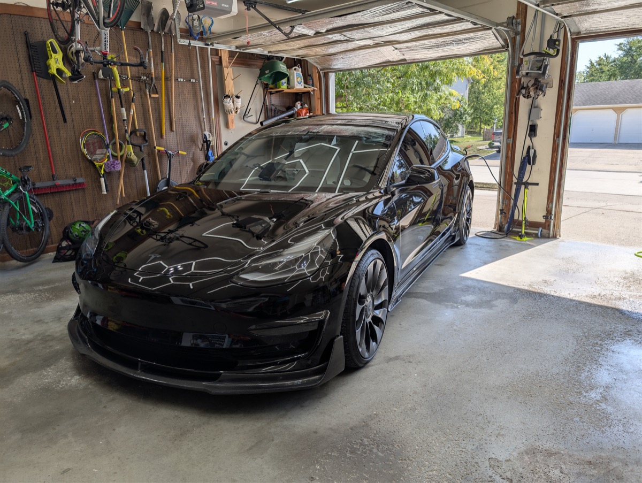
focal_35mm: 24
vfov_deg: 56.9
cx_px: 321
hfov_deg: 71.5
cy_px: 242
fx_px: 446
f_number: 1.68
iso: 19
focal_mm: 6.9
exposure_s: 1/617
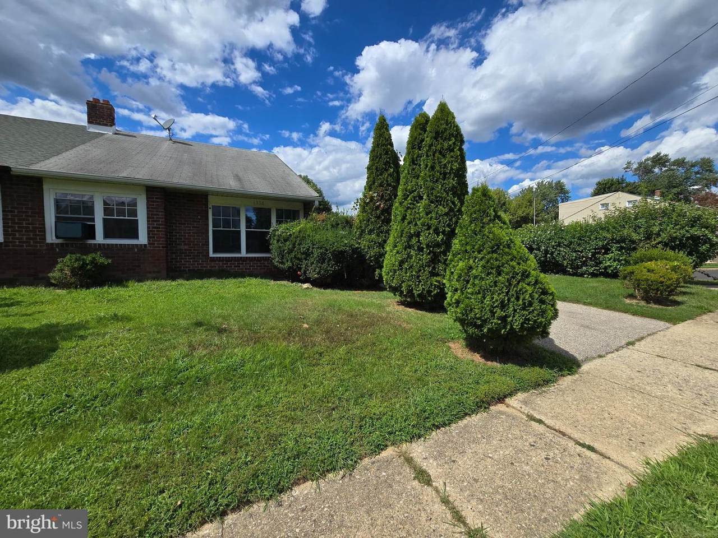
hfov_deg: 106.2
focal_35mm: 13
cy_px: 269
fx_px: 270
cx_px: 359
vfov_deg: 89.9
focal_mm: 2.2
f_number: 2.2
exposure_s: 1/3436
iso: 50
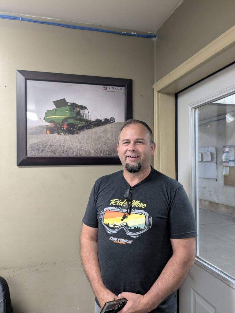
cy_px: 156
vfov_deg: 65.3
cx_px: 118
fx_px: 244
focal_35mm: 27
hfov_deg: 51.4
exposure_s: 1/24
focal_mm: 4.38
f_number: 1.73
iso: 164
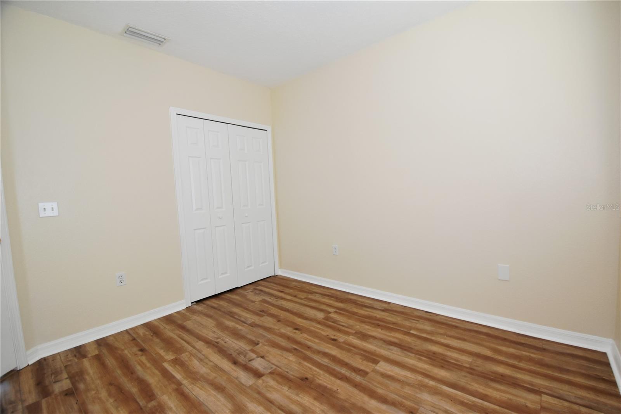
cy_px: 207
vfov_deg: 77.3
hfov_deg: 100.4
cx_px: 310
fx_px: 259
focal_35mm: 15
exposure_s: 1/60.2
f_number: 4
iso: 800
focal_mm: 10
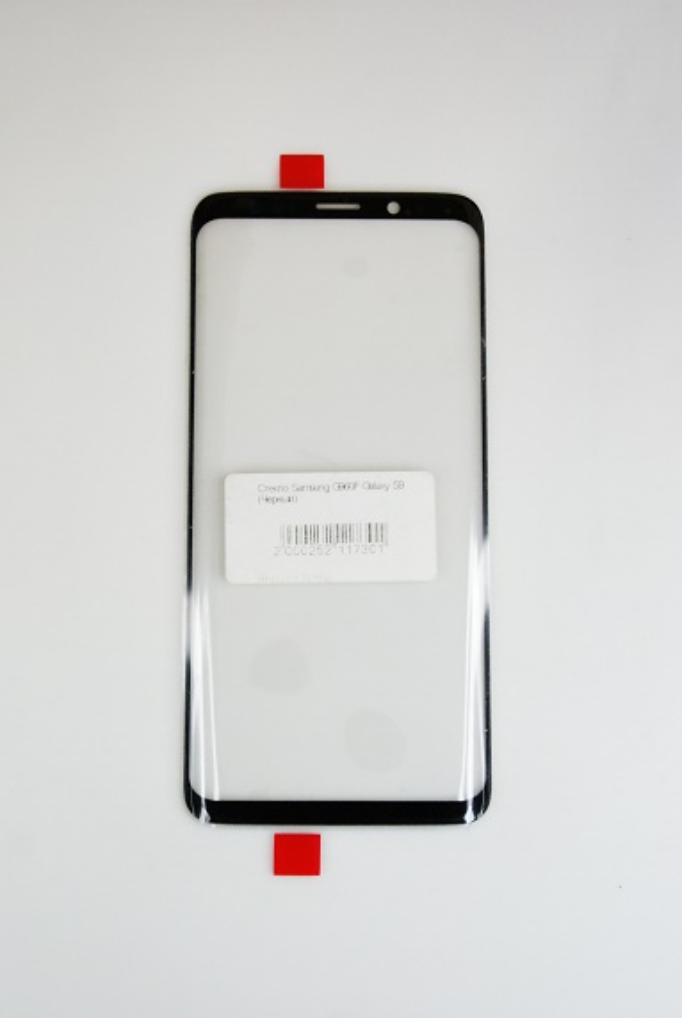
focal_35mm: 75
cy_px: 509
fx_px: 2125
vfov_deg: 27.0
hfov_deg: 18.2
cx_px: 341
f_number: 5.6
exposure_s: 1/160
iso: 1600
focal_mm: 50
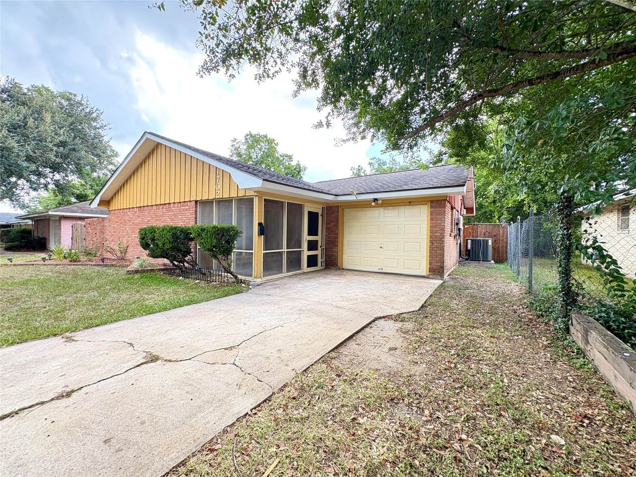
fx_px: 257
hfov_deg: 102.1
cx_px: 318
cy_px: 238
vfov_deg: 85.7
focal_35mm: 14
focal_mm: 2.22
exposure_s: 1/131
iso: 64
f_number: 2.2
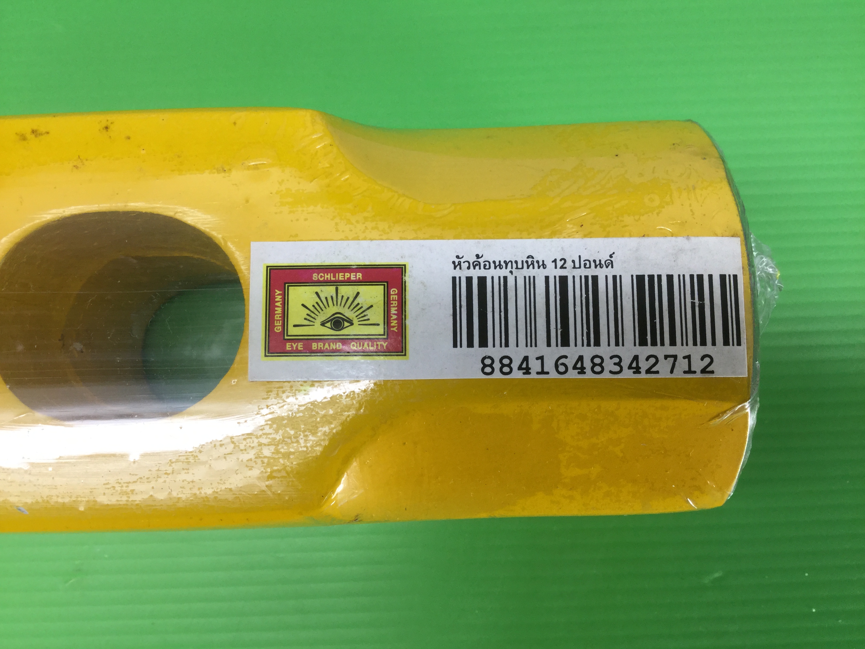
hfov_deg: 58.4
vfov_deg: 45.4
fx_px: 775
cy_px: 324
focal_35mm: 31
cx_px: 432
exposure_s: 1/100
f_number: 2.4
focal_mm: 3.3
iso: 50
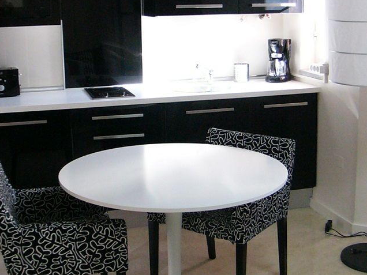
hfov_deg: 34.8
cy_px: 97
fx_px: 583
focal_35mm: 55
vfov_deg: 26.4
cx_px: 220
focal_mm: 4.6
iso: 200
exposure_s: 1/50
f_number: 2.8
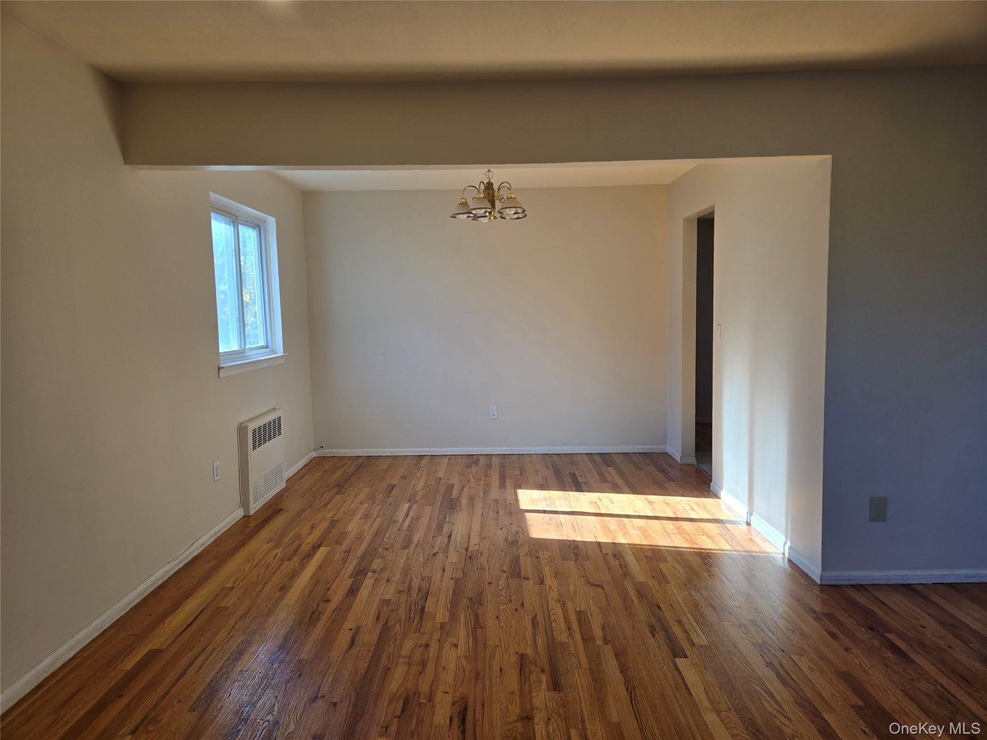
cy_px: 370
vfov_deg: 58.9
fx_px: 656
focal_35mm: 23
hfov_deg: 73.9
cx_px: 494
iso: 25
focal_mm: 5.4
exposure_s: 1/154
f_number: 1.8
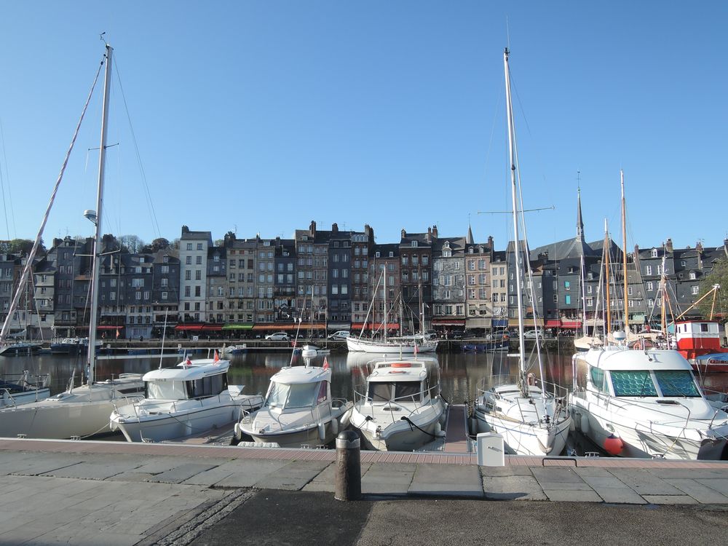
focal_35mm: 24
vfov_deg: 56.8
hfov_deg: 71.6
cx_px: 364
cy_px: 273
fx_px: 505
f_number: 2.8
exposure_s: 1/125
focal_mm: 5.1
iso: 80
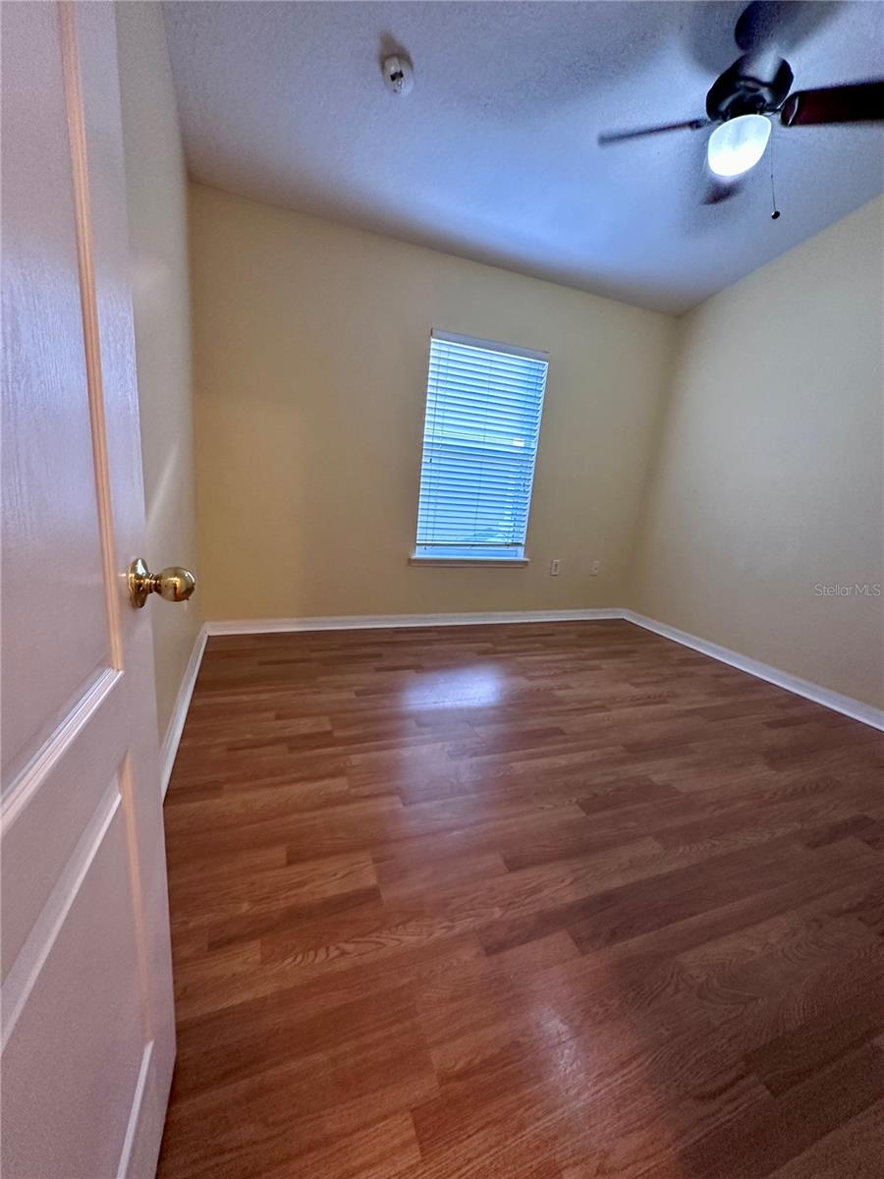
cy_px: 590
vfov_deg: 102.1
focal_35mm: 14
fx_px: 477
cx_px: 442
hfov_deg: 85.7
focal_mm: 2.22
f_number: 2.2
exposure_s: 1/42
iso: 320
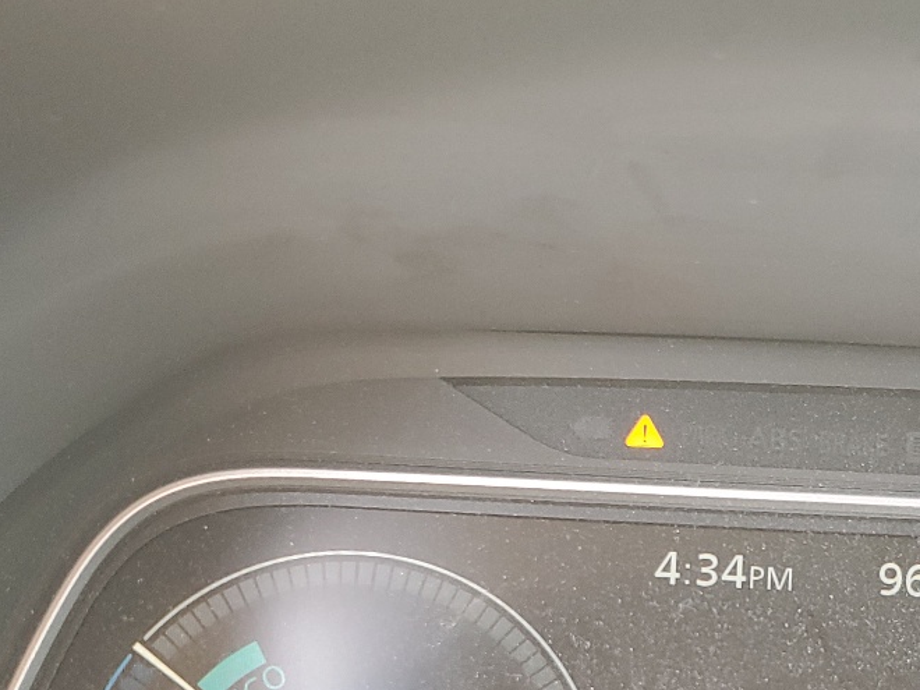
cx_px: 719
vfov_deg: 22.7
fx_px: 1674
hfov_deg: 30.1
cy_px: 634
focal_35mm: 63
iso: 74
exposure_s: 1/60.2
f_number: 1.5
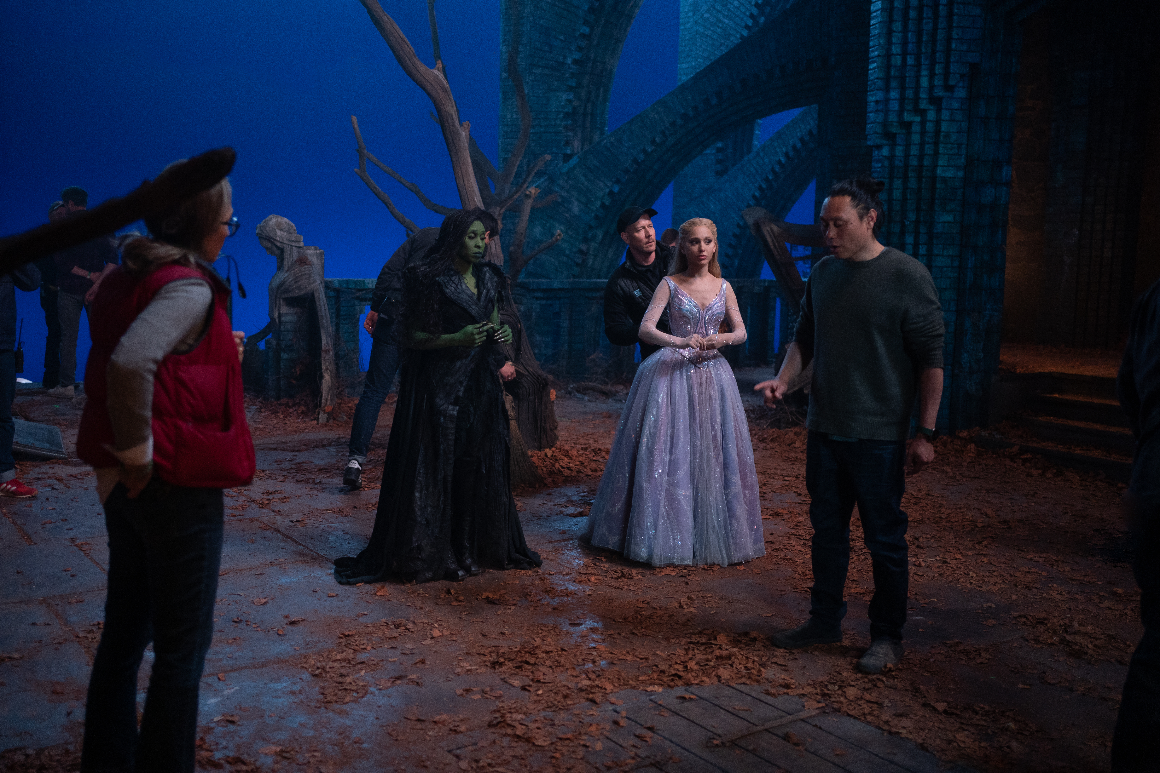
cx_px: 580
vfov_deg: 37.9
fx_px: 1128
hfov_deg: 54.4
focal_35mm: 35
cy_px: 386
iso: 2000
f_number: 1.8
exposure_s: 1/125
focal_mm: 35
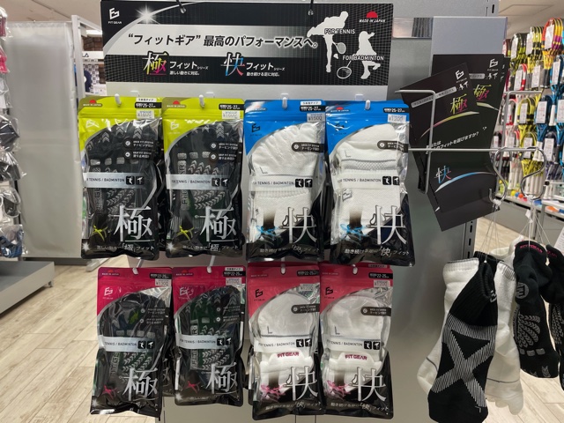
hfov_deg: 67.3
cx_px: 282
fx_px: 424
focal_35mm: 26
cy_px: 212
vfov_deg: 53.1
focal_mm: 4.2
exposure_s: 1/60
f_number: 1.6
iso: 80
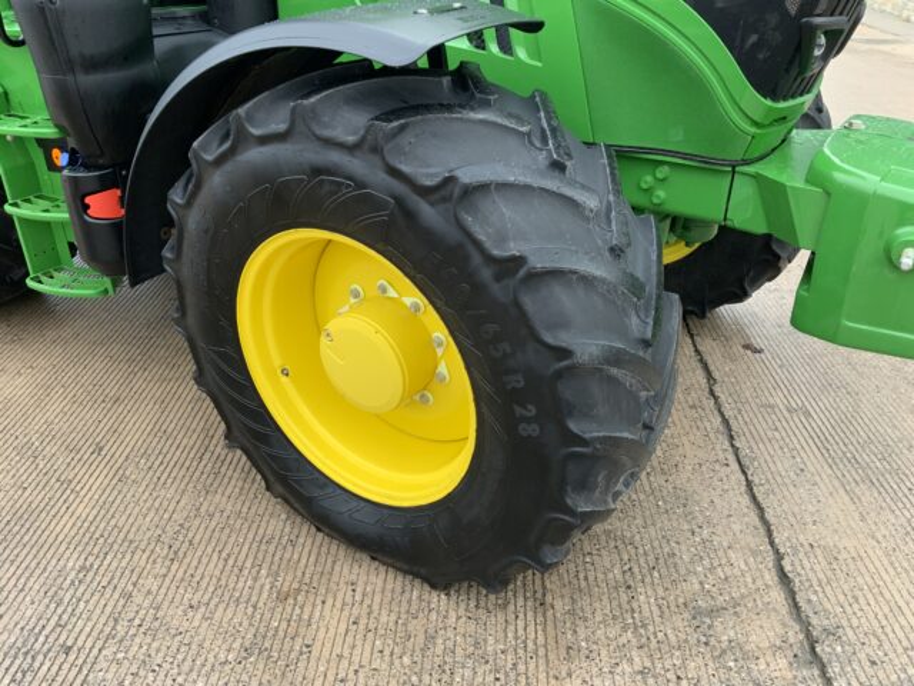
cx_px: 457
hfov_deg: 61.7
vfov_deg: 48.2
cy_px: 343
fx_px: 766
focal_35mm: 29
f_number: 1.8
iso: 50
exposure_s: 1/122
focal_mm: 3
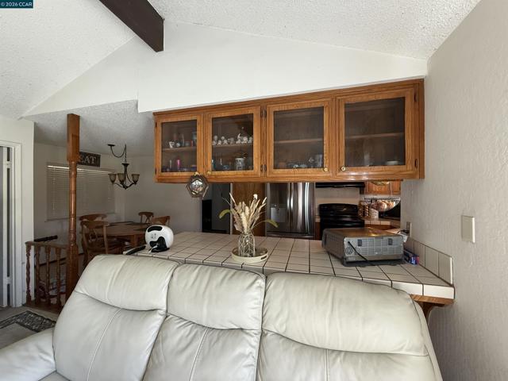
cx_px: 254
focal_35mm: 14
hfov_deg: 102.1
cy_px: 190
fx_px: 205
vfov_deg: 85.7
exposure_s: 1/63
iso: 400
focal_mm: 2.22
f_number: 2.2
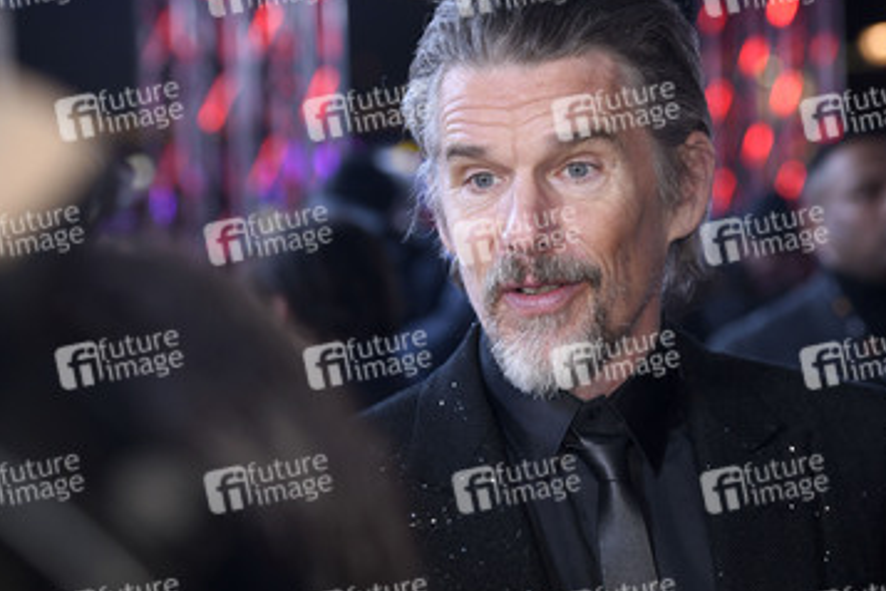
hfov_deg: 17.0
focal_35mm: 120
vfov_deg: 11.4
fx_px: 2953
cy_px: 298
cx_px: 550
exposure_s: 1/320
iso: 1000
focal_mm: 95
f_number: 5
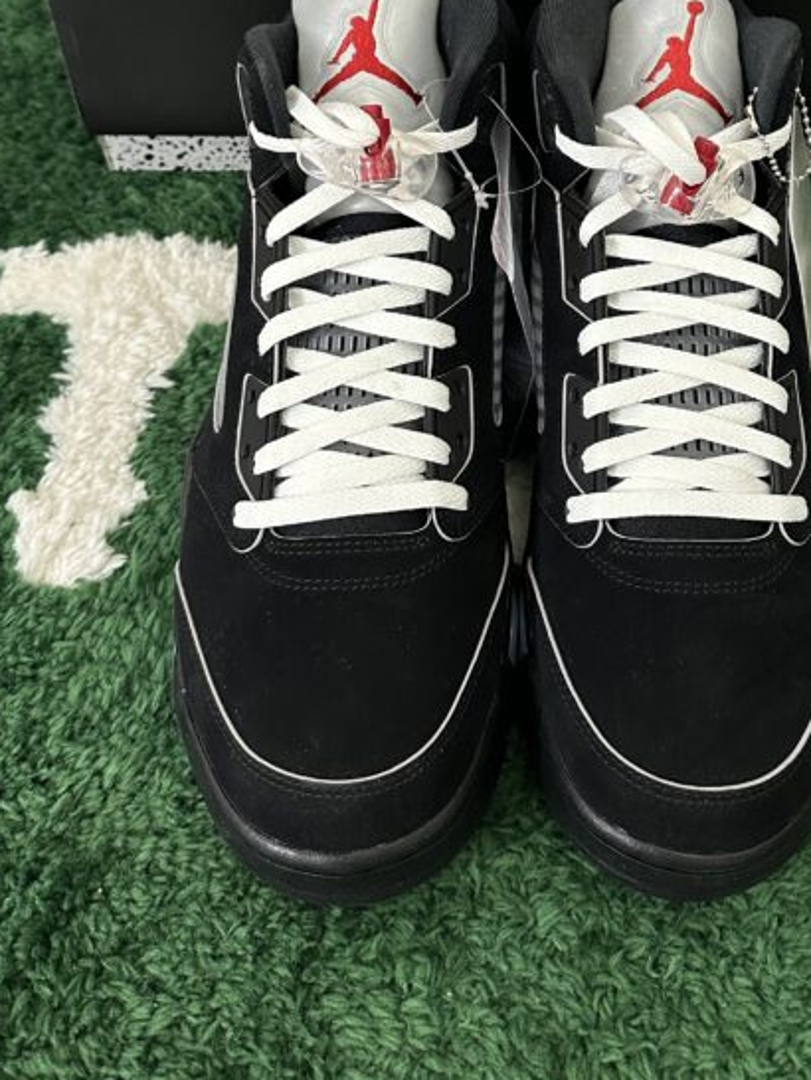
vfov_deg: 40.0
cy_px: 182
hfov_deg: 31.9
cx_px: 544
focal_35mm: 45
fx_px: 1405
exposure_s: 1/50
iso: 250
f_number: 1.78
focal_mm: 6.86
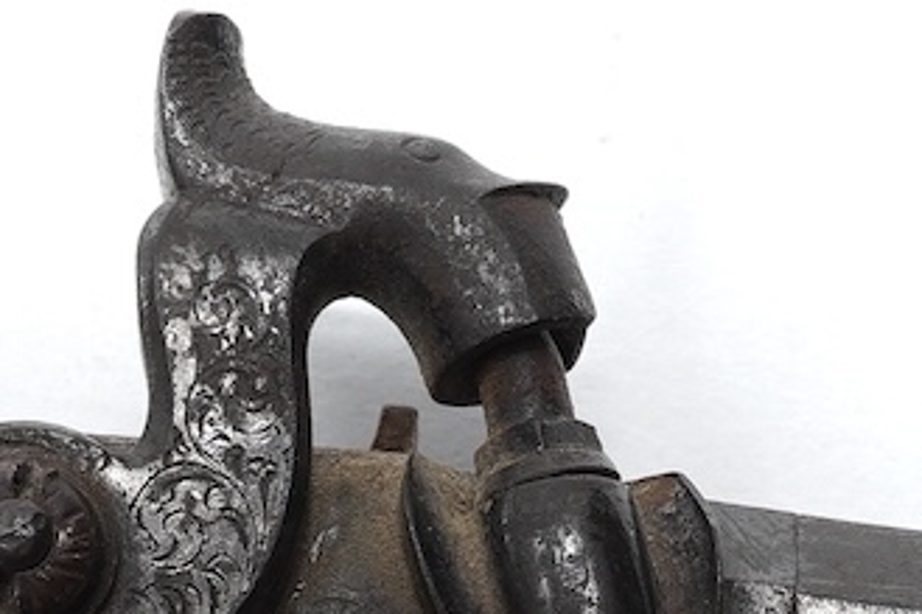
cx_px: 321
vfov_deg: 8.8
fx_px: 3942
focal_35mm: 154
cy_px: 712
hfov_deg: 13.3
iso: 100
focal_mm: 30
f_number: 22
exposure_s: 1/100
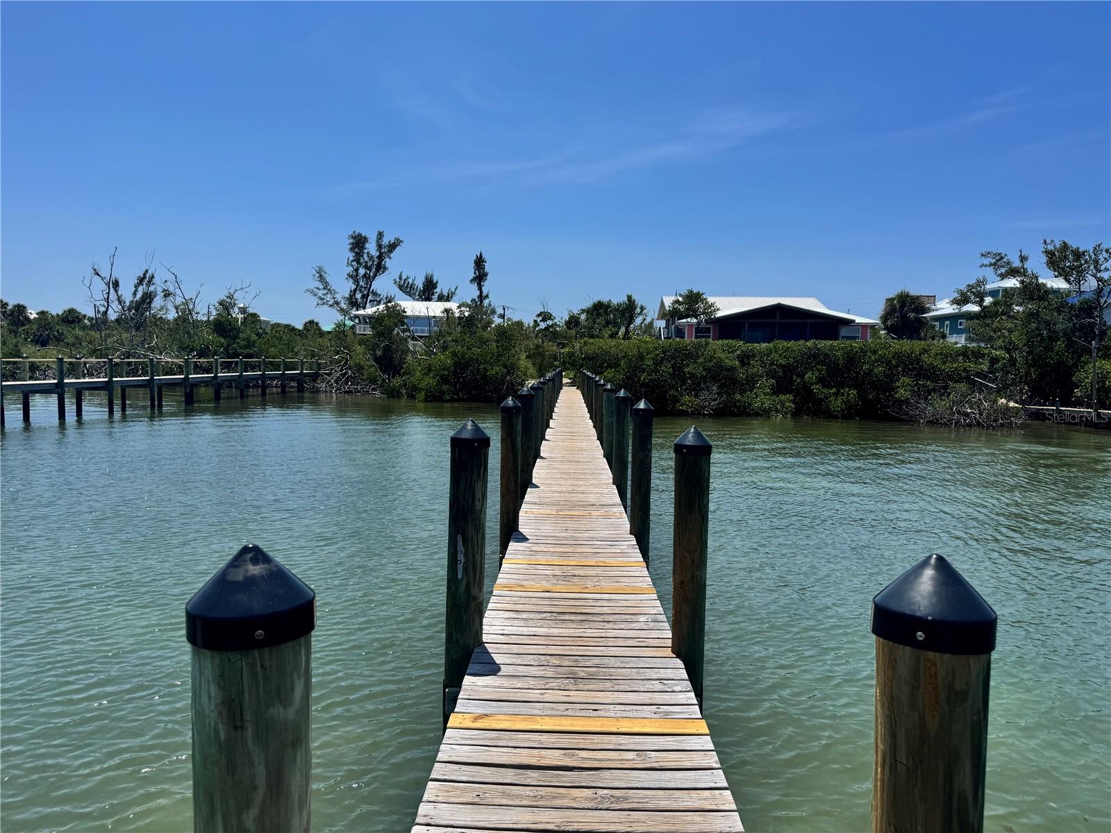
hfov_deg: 71.6
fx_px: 770
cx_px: 556
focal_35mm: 24
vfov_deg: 56.8
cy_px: 416
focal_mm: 6.76
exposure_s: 1/7092
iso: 80
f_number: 1.78
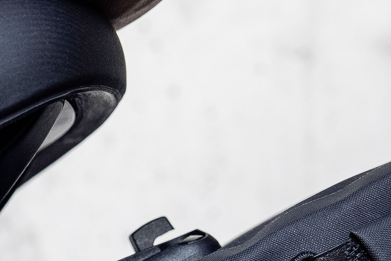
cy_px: 465
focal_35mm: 215
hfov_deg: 9.5
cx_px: -31
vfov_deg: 6.3
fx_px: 2335
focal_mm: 38
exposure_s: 1/500
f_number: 3.5
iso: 800
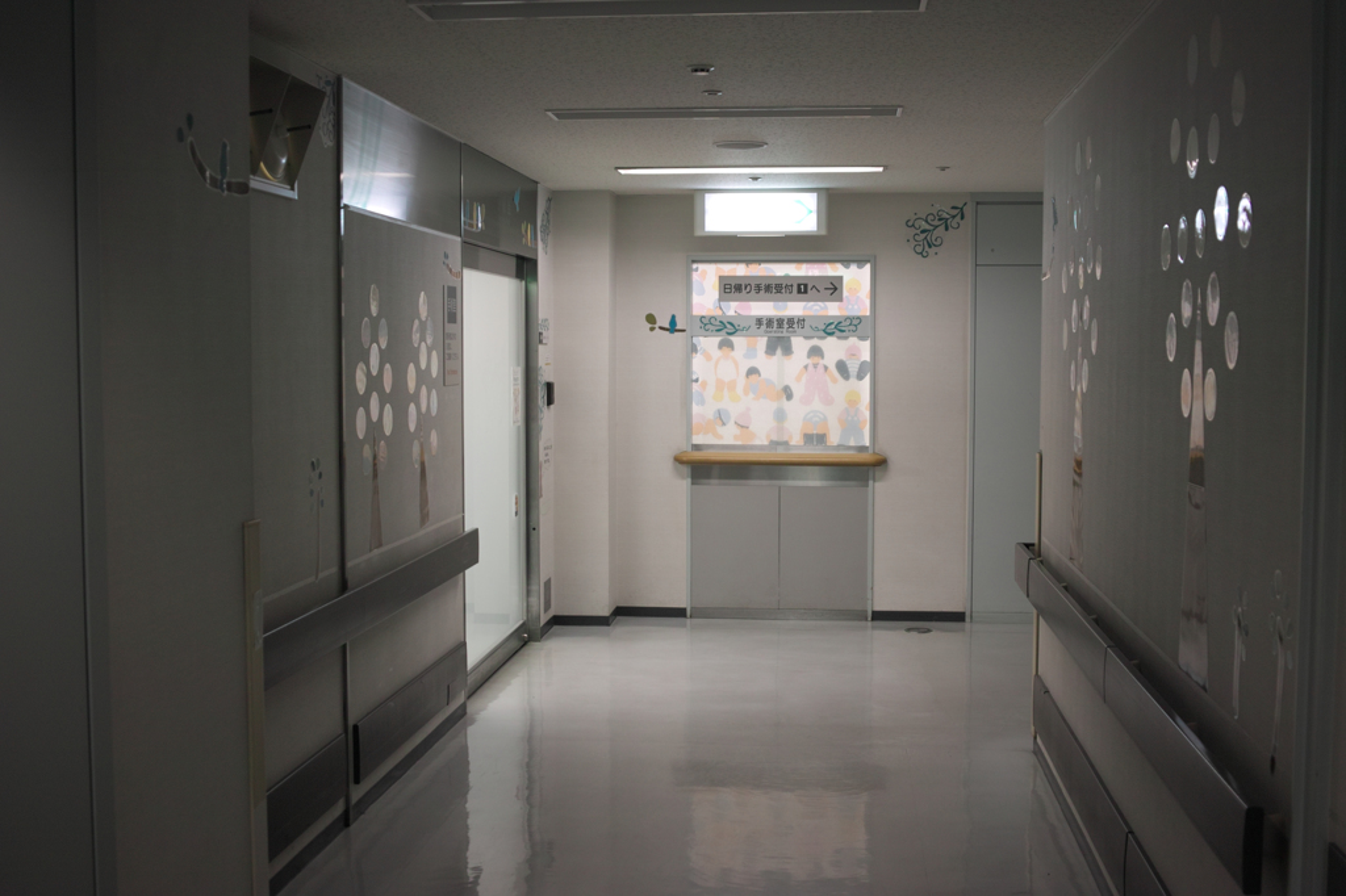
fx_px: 1532
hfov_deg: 47.4
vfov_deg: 32.6
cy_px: 448
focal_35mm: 41
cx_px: 673
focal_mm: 24.2
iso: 200
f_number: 2.8
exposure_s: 1/20
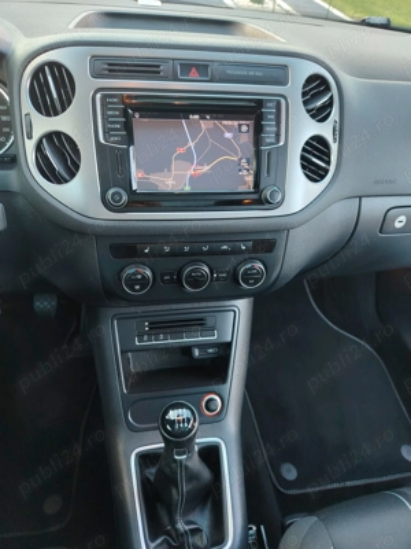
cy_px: 274
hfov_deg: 56.8
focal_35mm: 24
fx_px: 380
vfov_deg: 71.6
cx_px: 206
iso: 269
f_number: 1.75
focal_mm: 5.25
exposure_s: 1/25
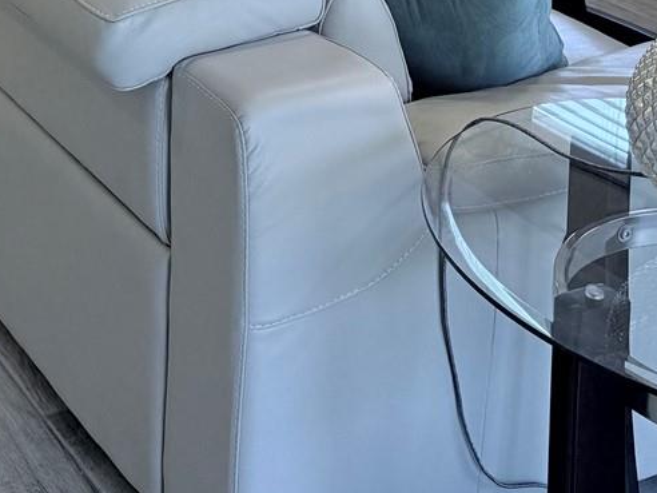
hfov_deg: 24.4
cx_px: 91
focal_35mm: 78
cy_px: -297
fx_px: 1480
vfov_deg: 16.7
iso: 200
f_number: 1.78
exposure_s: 1/198
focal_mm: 6.76
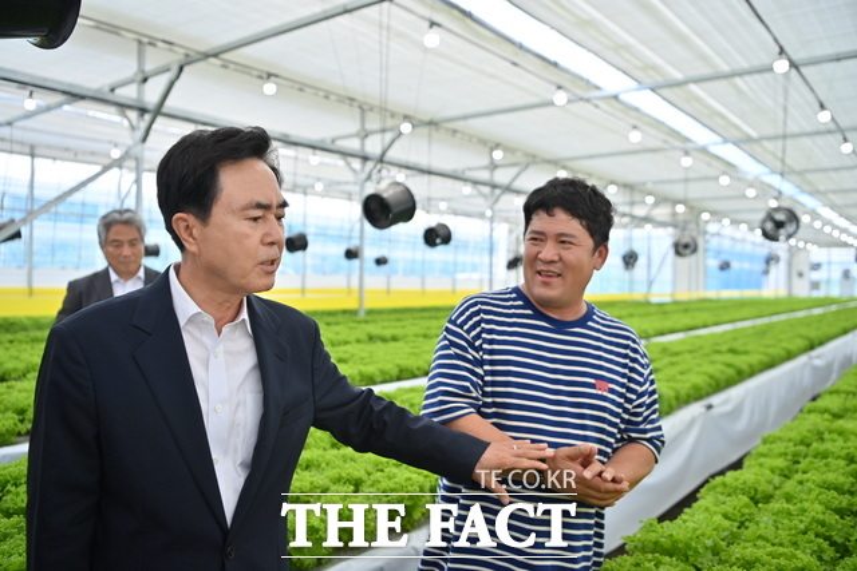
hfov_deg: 60.3
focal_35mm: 31
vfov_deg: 42.3
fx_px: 738
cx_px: 428
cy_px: 286
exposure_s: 1/200
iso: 100
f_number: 2.8
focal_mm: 31
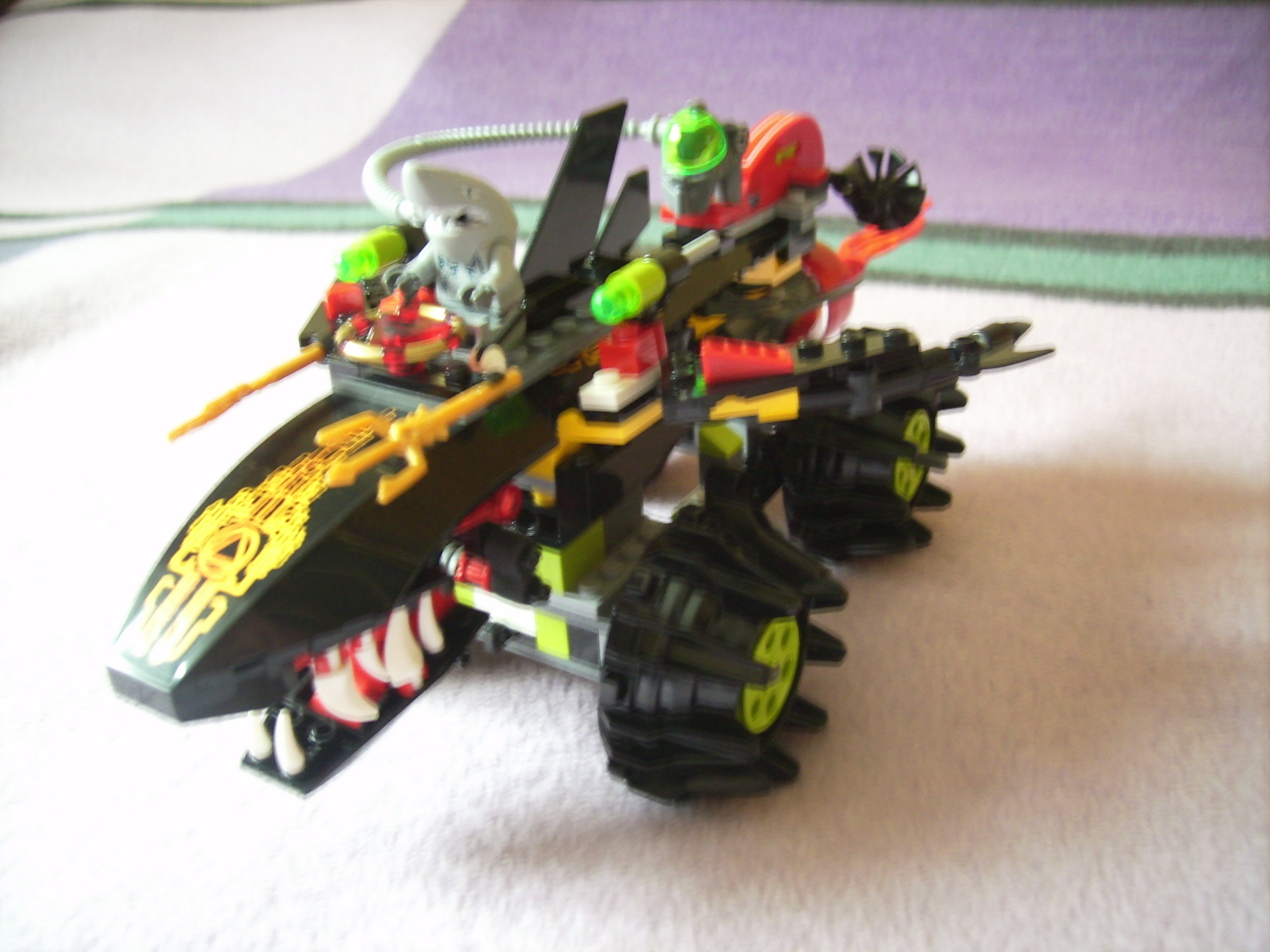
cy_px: 476
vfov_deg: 44.2
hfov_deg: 56.8
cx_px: 635
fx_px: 1174
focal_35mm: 32
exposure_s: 1
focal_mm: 5.99
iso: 50
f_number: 2.8
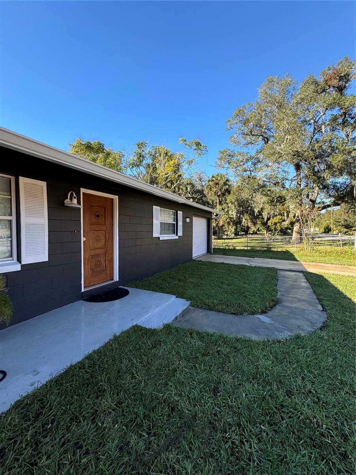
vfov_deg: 102.1
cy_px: 238
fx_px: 192
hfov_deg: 85.7
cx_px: 178
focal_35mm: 14
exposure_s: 1/337
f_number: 2.2
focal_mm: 2.22
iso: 40
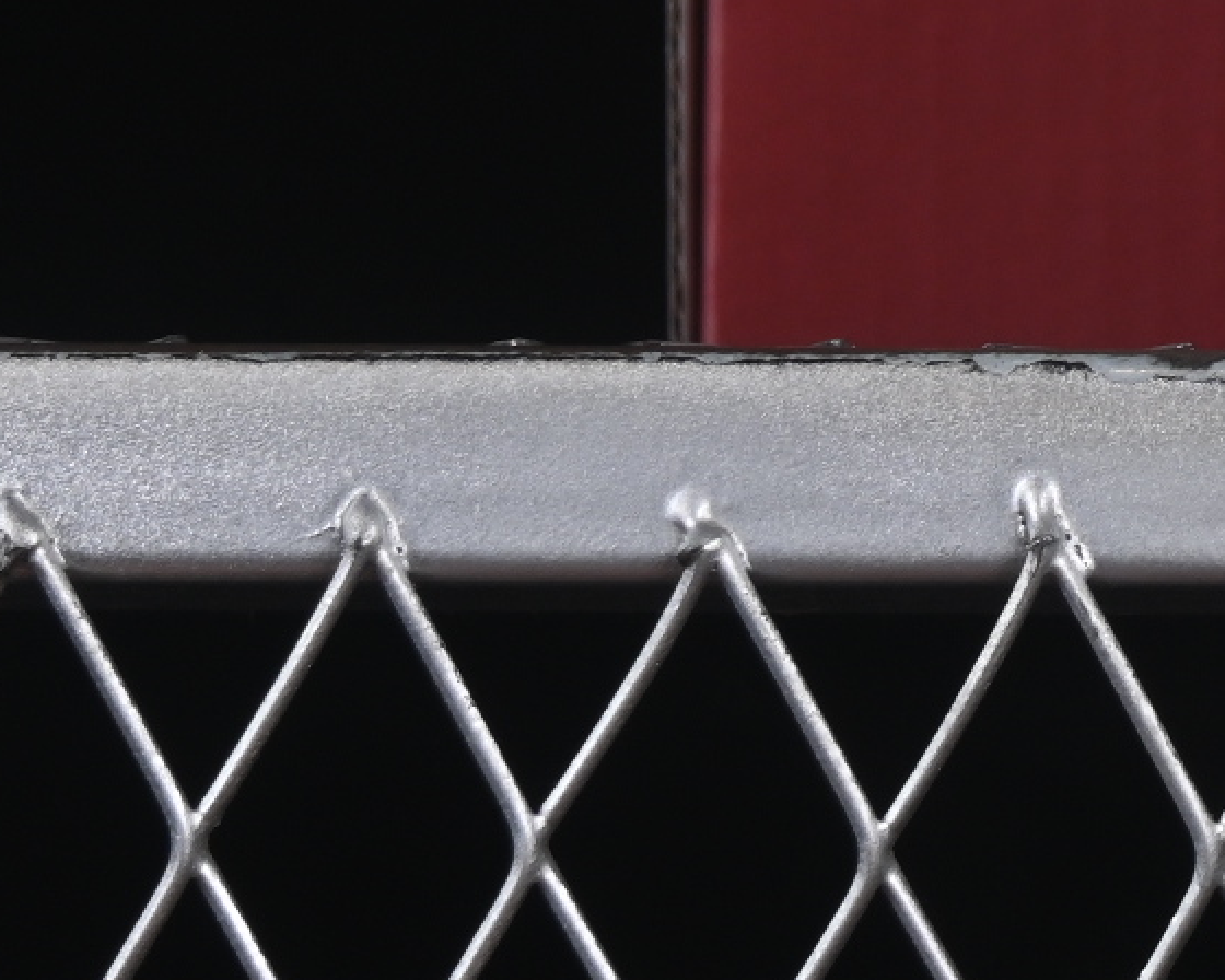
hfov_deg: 5.4
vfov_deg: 4.4
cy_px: -895
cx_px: 2820
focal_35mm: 350
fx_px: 12689
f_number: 8
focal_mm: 50
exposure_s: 1/80
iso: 160
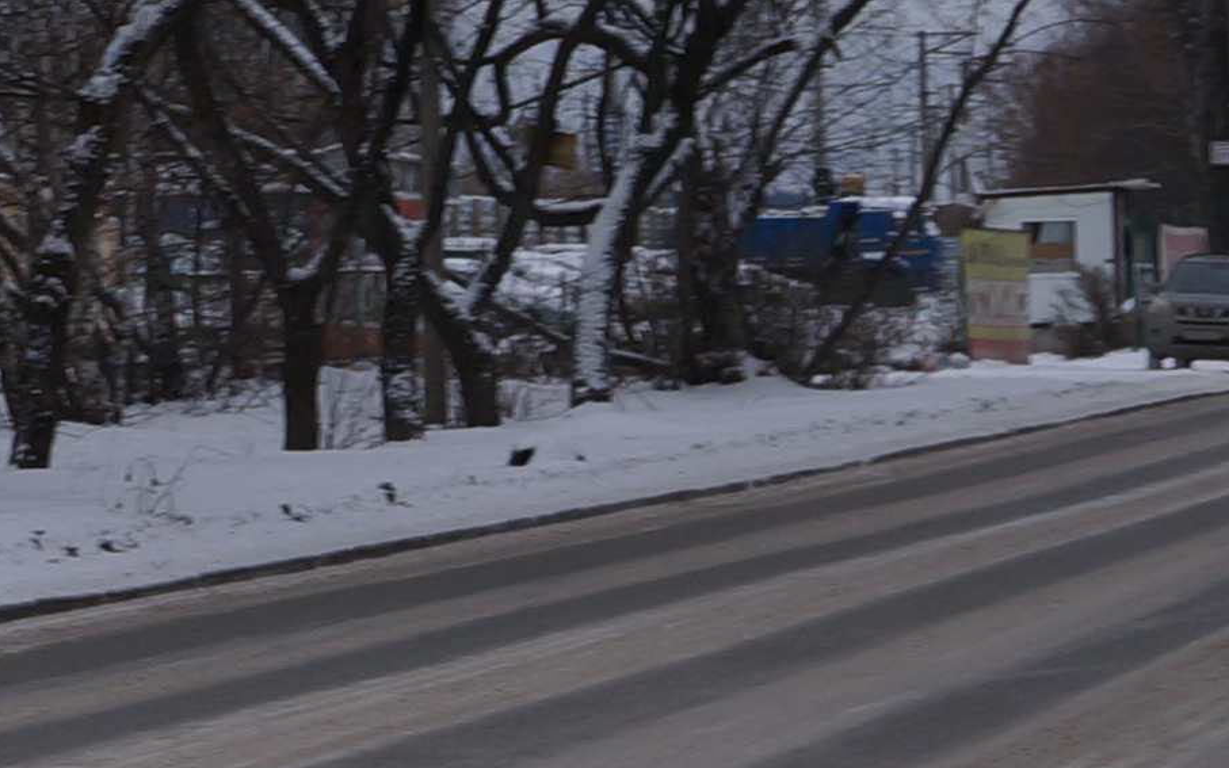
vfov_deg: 5.3
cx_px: -1337
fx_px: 8307
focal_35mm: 248
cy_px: -240
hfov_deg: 8.0
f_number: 5.6
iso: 100
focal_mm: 30
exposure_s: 1/80
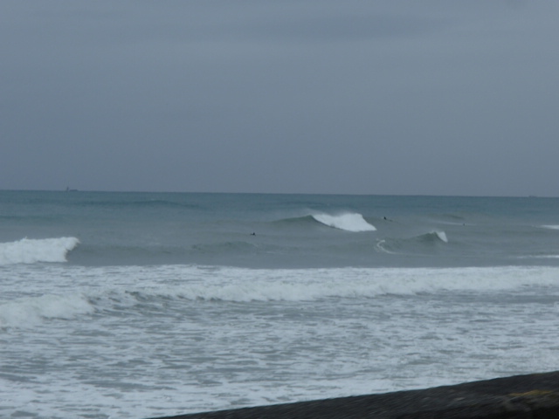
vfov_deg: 10.6
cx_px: 280
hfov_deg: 14.1
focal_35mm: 140
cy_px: 210
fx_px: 2261
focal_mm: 25
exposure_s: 1/320
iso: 100
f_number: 5.9
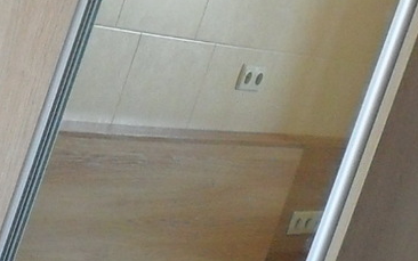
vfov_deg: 8.2
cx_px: 66
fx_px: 1823
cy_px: 57
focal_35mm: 160
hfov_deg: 13.0
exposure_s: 1/45
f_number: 3.5
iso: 120
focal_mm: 4.9
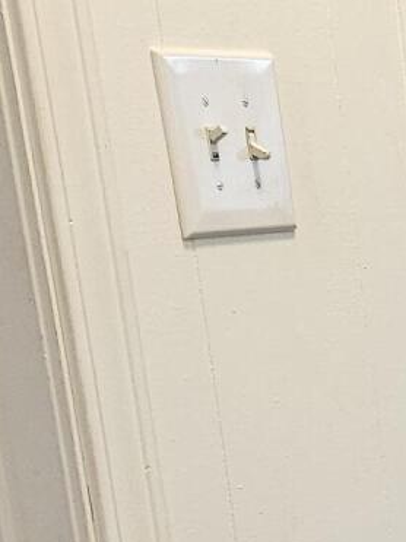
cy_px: 771
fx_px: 1940
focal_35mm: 124
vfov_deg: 14.9
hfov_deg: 10.2
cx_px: 1014
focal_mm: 5.4
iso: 500
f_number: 1.8
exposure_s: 1/120
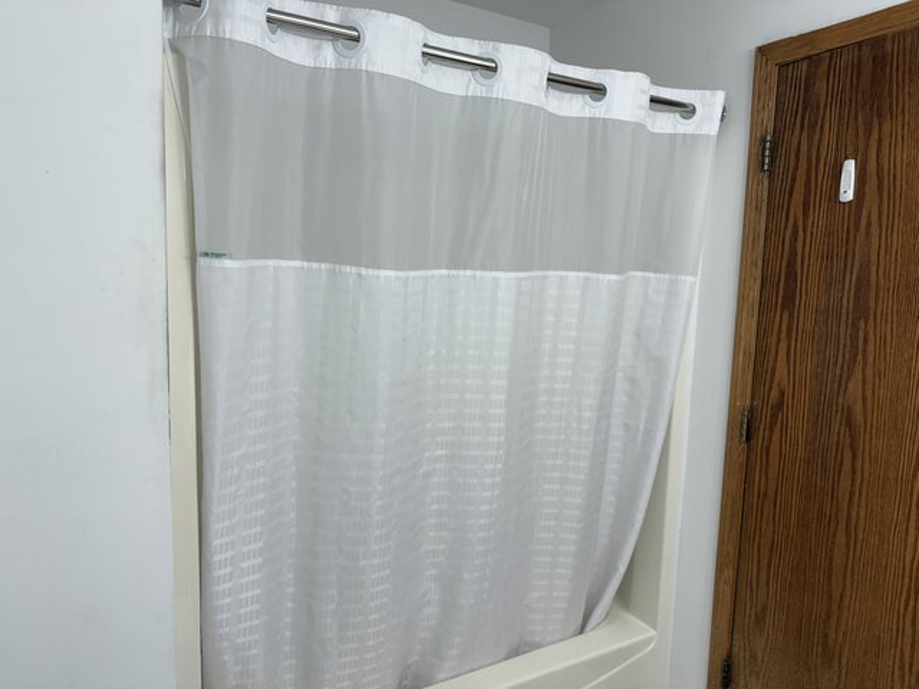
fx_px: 637
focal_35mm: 24
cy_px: 344
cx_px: 460
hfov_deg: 71.6
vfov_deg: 56.8
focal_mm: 6.76
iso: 80
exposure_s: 1/120
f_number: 1.78
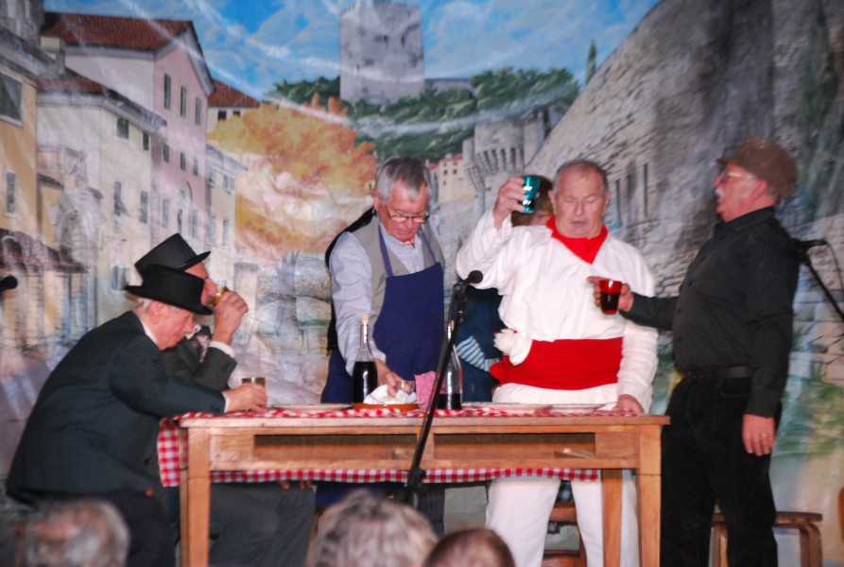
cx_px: 422
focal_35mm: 129
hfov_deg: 15.9
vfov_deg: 10.7
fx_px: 3031
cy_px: 284
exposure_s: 1/60
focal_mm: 86
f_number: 4.5
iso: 1000
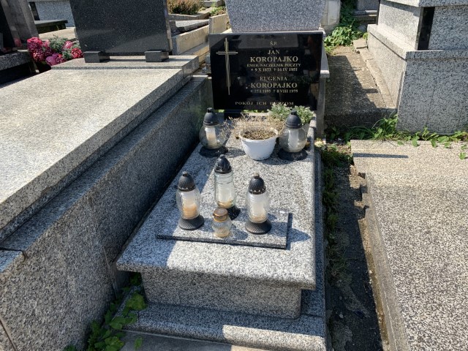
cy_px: 176
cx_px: 234
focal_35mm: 26
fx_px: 352
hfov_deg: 67.3
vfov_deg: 53.1
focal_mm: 4.25
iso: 25
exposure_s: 1/1490
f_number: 1.8
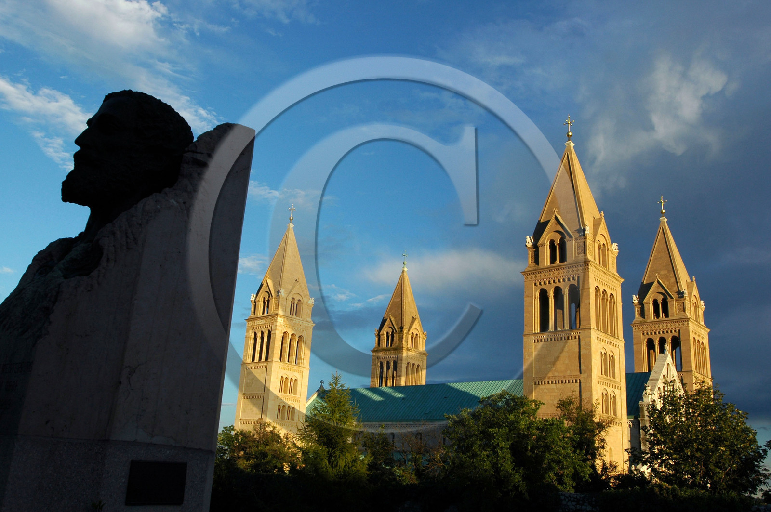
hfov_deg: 57.3
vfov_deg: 39.9
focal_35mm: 33
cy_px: 256
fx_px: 706
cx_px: 386
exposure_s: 1/200
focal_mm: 22
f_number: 9
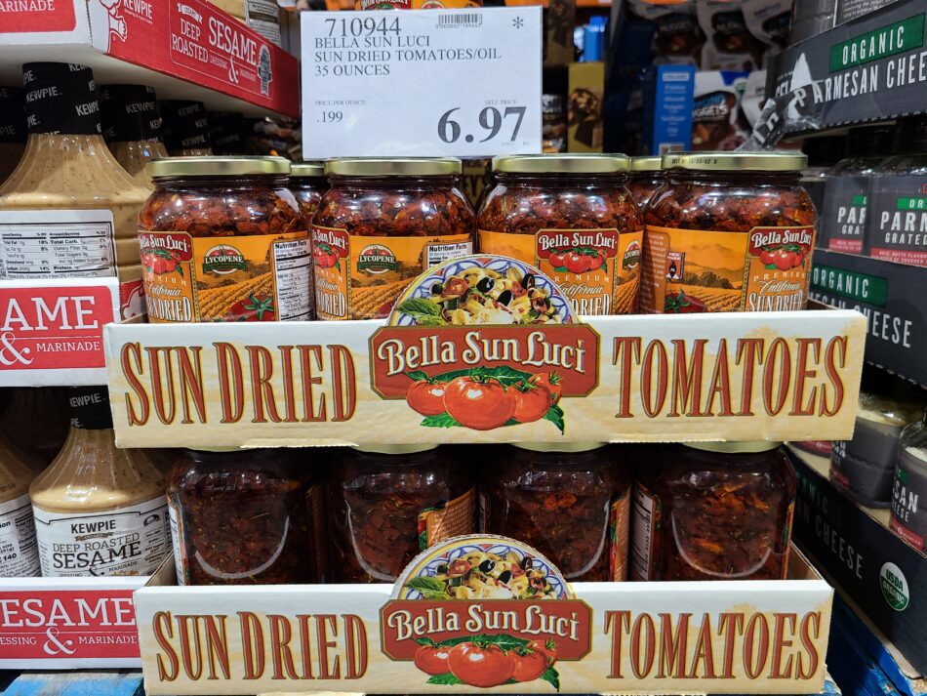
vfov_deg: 53.1
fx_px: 696
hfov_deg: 67.3
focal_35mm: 26
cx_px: 464
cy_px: 348
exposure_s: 1/59
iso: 160
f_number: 1.8
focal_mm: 5.4
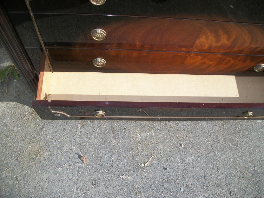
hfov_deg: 56.8
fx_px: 244
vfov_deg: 44.2
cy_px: 99
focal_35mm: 32
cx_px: 132
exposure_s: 1/1000
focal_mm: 5.7
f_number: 2.9
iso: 80
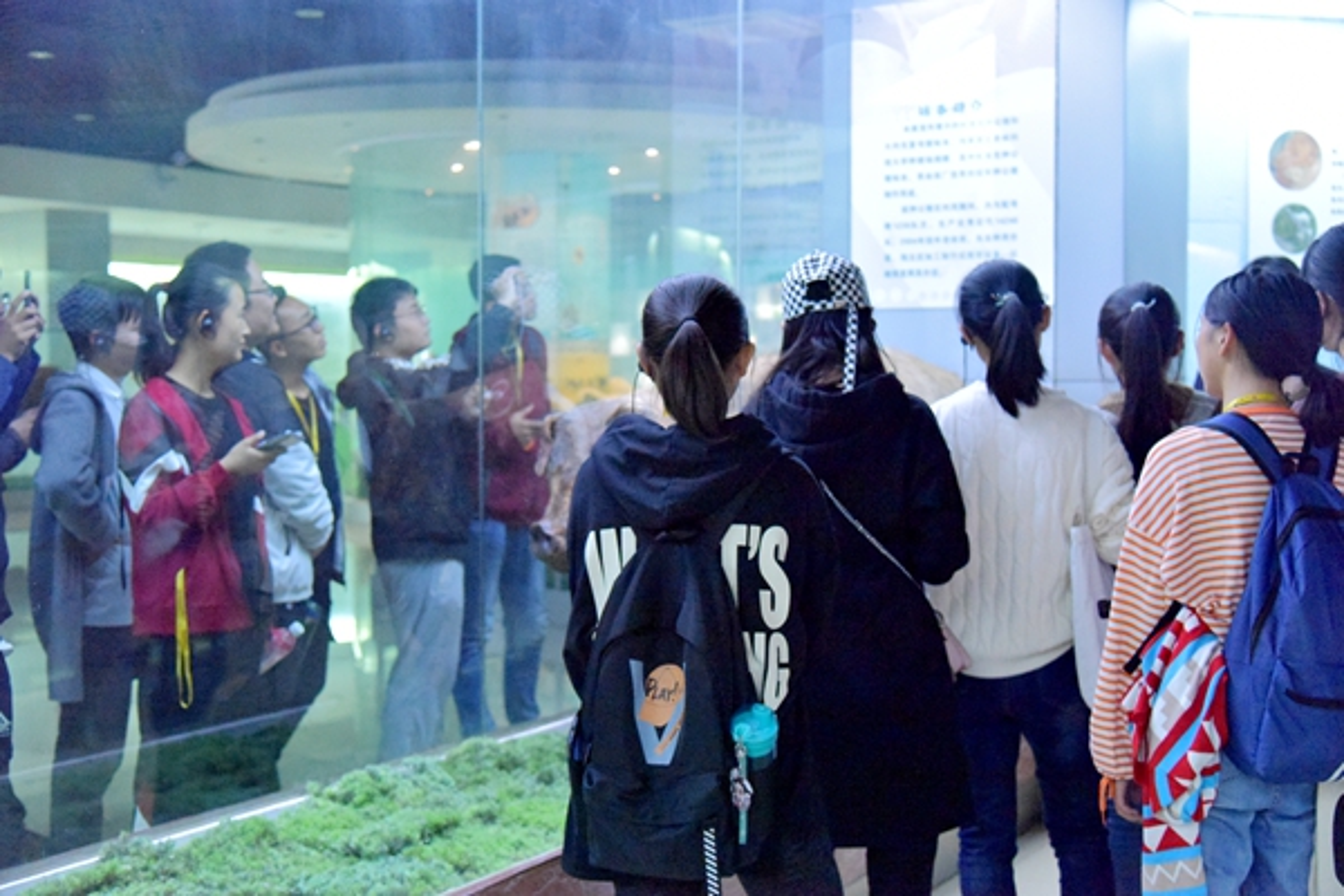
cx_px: 672
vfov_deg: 30.5
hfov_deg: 44.5
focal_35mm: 44
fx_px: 1643
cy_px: 448
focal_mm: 44
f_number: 4
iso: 12800
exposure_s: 1/125
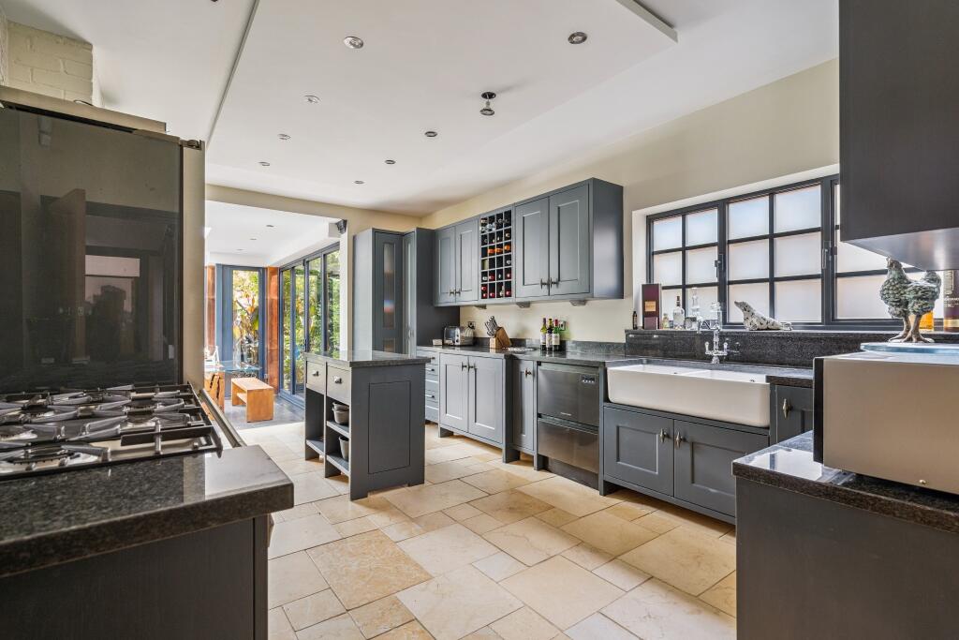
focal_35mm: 16
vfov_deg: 73.8
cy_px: 320
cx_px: 480
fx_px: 426
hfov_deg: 96.7
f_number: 5.6
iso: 640
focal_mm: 16
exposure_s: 1/5
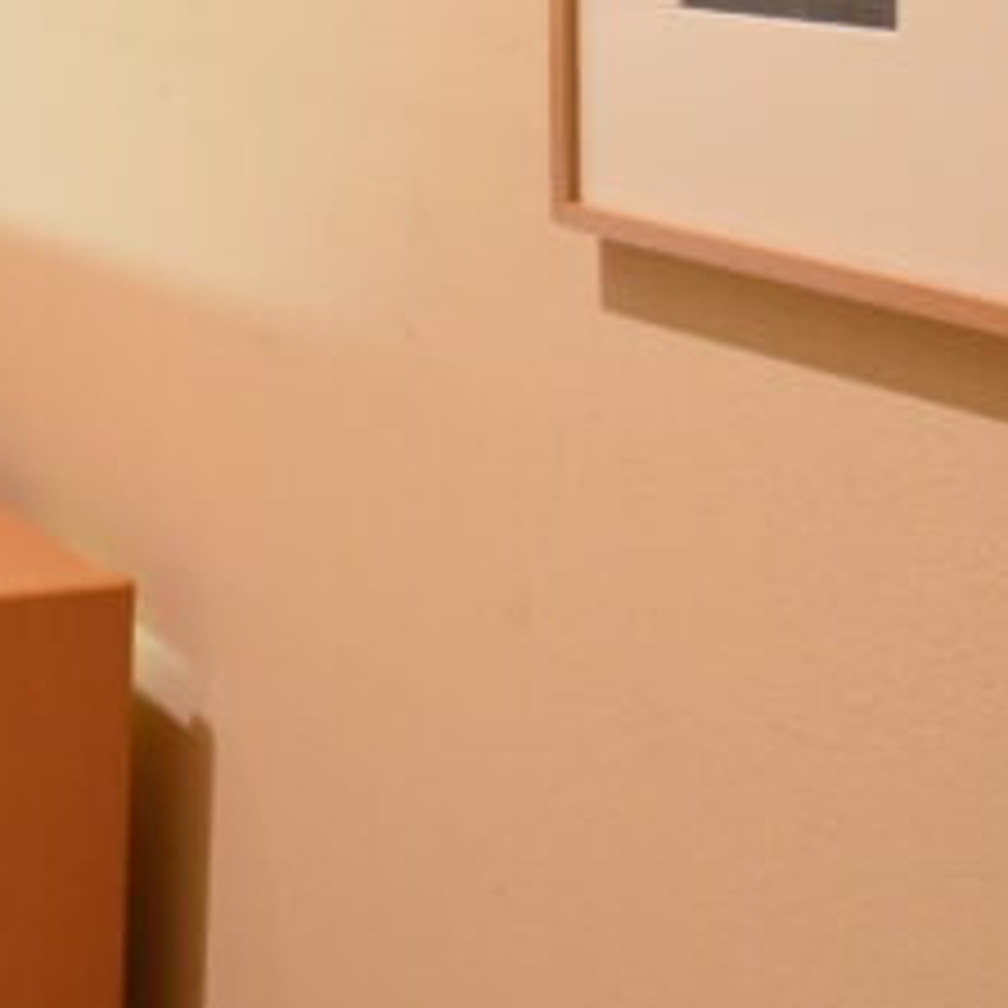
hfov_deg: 22.5
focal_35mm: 74
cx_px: 45
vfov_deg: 22.4
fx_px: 2453
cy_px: 32
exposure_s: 1/160
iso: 3200
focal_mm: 17
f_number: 3.2
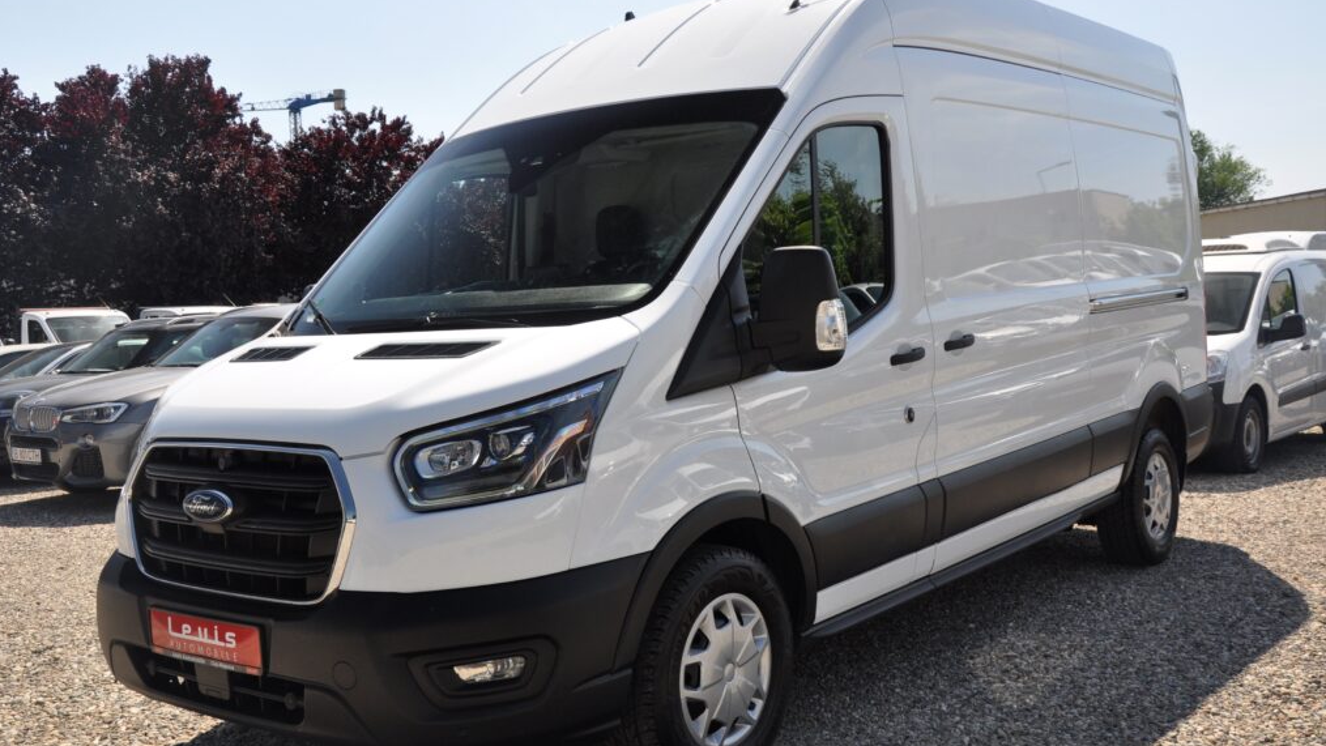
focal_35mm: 38
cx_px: 658
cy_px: 366
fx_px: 1336
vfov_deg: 31.2
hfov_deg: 52.8
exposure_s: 1/320
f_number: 9
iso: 500
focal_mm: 24
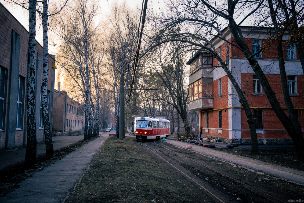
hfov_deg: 58.7
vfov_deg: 41.2
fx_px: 270
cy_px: 102
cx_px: 152
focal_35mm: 32
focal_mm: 32
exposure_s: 1/160
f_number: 5.6
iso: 800
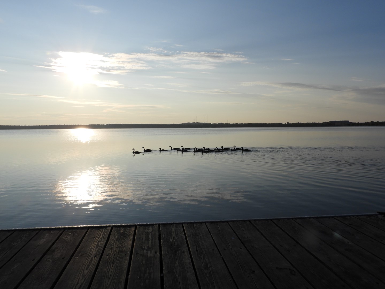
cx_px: 192
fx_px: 334
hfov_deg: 60.0
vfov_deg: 46.8
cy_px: 144
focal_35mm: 30
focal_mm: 5.4
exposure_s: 1/1600
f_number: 5
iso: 100
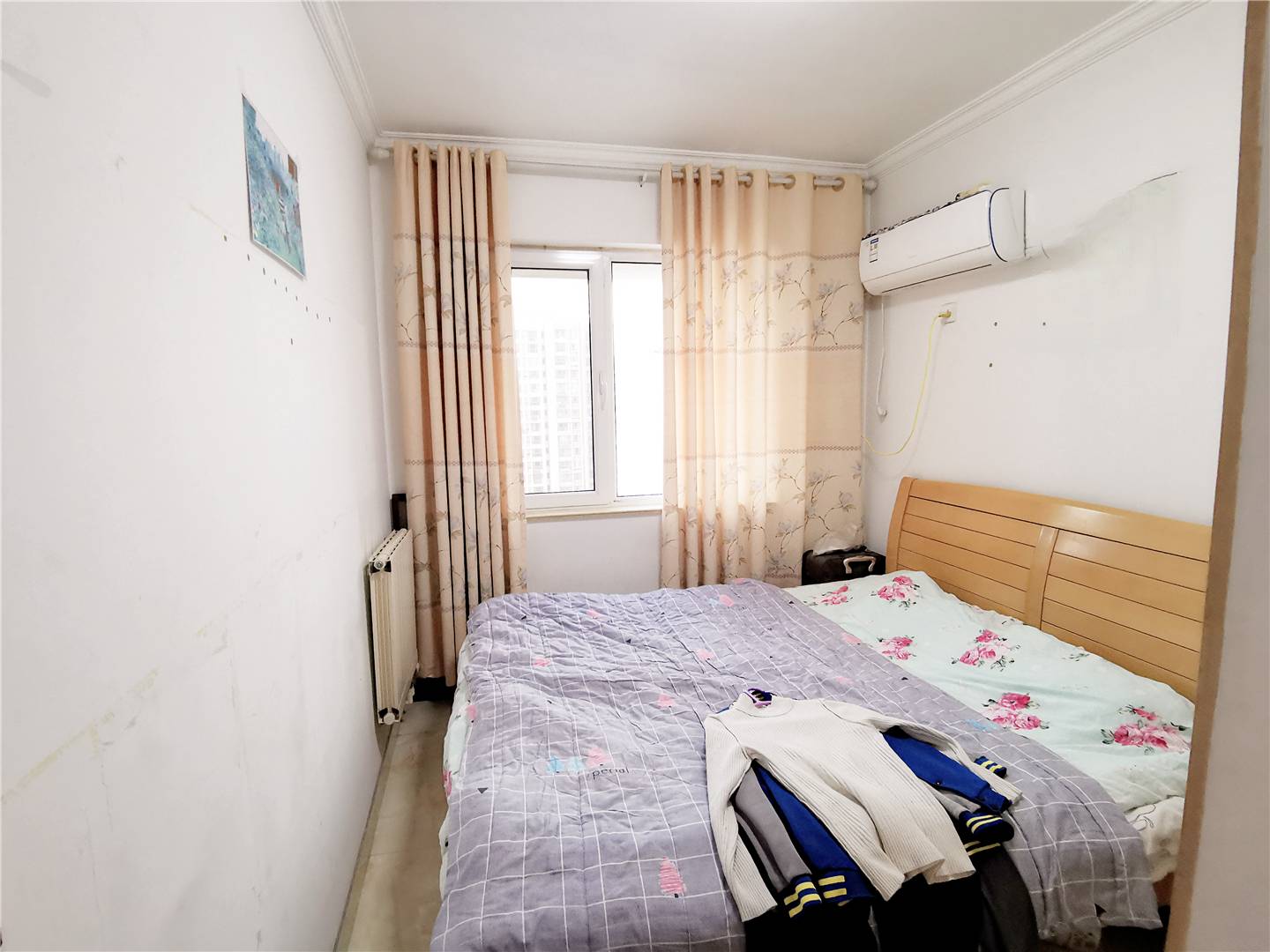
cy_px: 476
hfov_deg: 91.0
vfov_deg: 74.7
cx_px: 635
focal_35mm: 17
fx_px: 624
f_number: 2.2
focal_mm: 2.26
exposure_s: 1/30
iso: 400
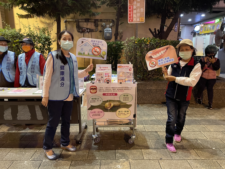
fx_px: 169
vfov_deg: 53.1
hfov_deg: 67.3
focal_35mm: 26
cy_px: 84
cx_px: 112
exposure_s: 1/40
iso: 500
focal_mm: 5.1
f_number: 1.6
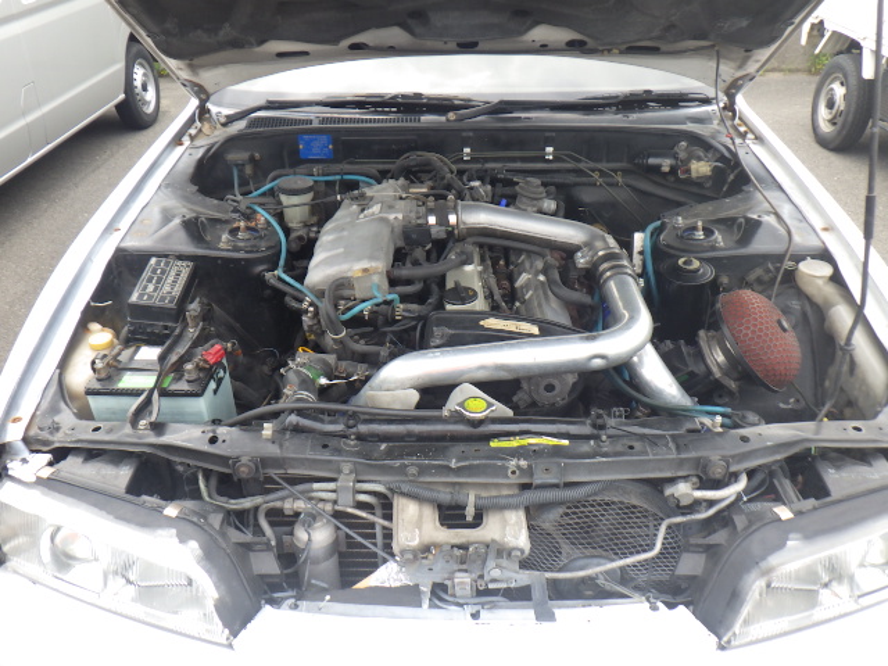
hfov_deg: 63.4
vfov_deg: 49.7
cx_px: 444
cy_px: 333
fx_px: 718
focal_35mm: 28
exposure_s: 1/160
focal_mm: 5
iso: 125
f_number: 4.2
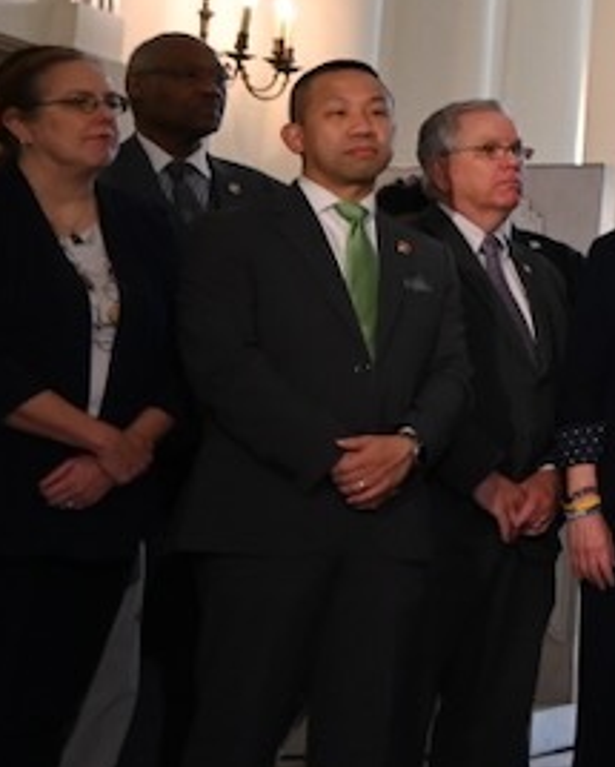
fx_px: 2186
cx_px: 1493
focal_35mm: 96
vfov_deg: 19.5
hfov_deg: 12.4
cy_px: 57
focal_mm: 21.5
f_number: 4
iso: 2500
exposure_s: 1/400
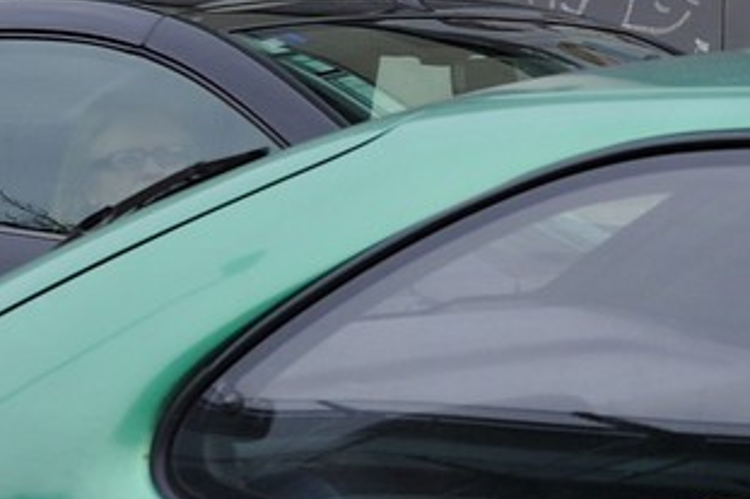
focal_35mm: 288
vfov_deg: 4.7
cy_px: -482
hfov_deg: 6.8
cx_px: 1794
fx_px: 5997
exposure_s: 1/160
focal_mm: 56
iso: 400
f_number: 6.3
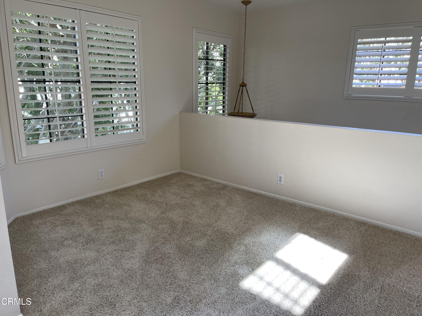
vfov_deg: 53.1
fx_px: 317
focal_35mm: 26
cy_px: 158
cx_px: 211
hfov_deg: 67.3
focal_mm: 5.1
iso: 50
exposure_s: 1/120
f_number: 1.6
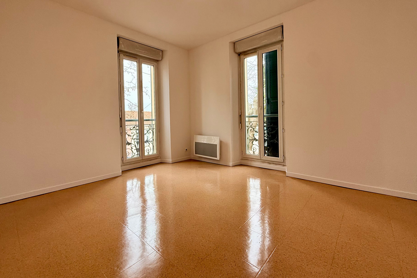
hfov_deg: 96.7
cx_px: 205
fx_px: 185
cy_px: 123
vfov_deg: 73.5
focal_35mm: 16
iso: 100
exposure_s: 1/99
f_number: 2.2
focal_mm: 2.22
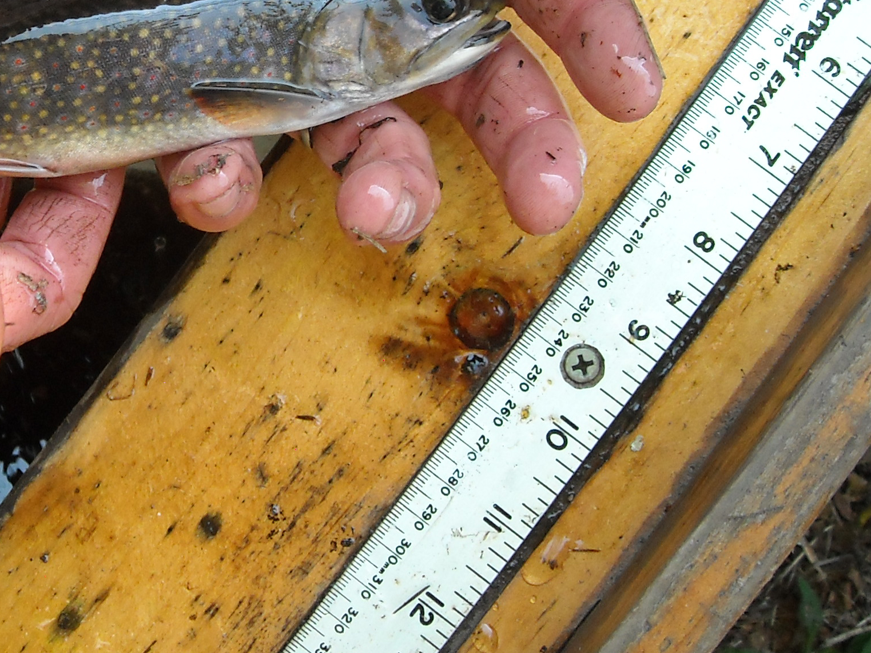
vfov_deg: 19.3
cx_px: 121
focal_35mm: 75
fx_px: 1887
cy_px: 91
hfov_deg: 25.3
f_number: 2.8
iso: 168
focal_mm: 5.7
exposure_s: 1/250
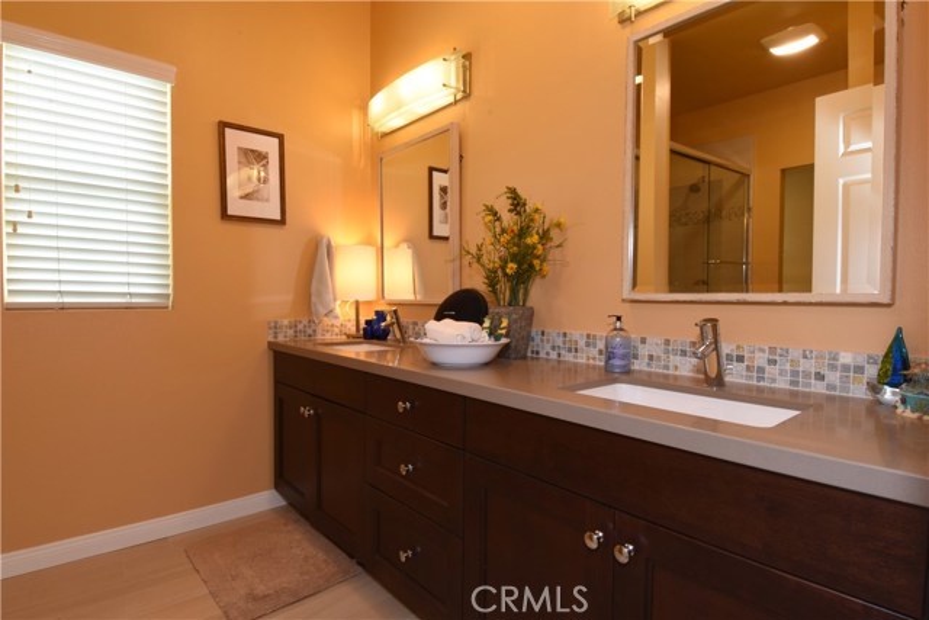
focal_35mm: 18
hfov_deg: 90.0
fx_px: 465
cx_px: 464
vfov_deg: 67.4
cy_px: 310
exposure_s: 1/4
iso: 400
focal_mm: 12
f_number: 16
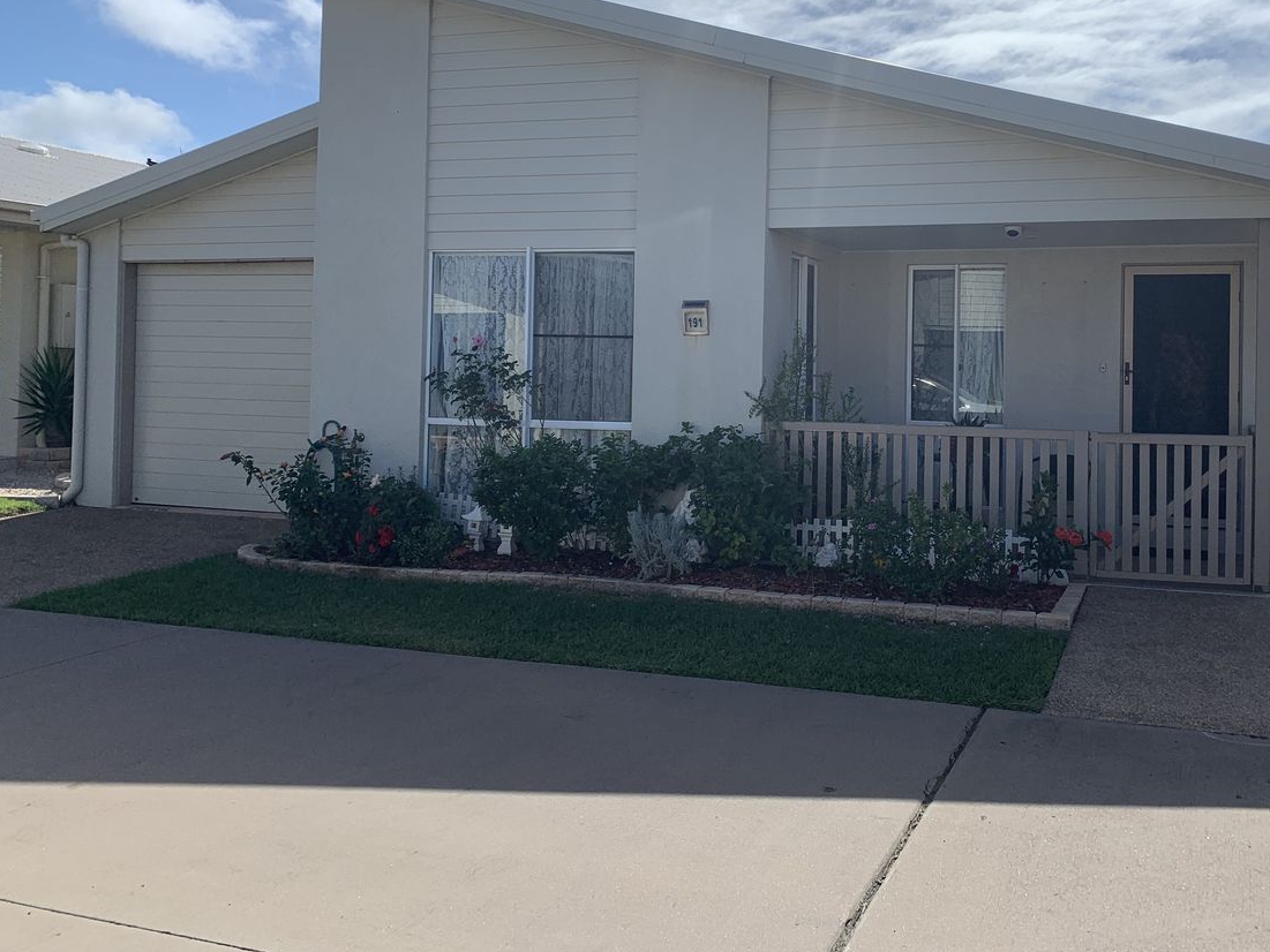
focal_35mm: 34
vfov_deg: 41.5
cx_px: 807
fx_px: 1248
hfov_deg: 53.3
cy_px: 352
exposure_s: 1/4098
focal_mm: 4.25
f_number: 1.8
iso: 25
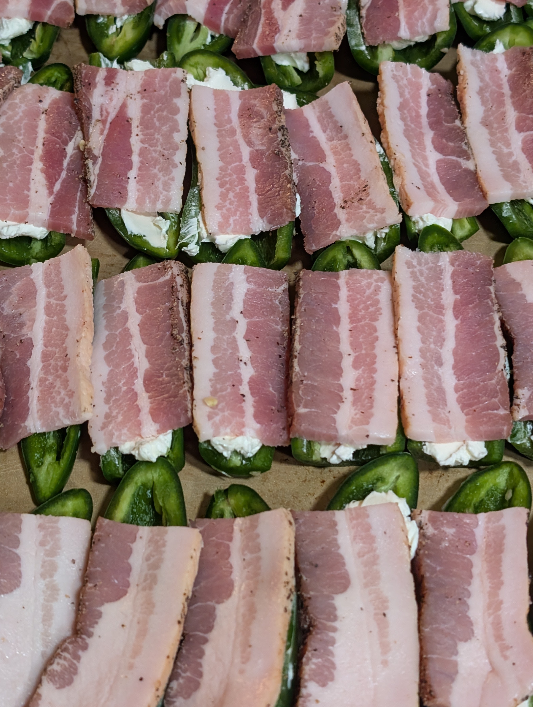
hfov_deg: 26.1
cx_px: 236
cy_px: 309
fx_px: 1147
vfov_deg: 34.3
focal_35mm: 56
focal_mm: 6.9
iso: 241
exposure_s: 1/30
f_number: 1.68
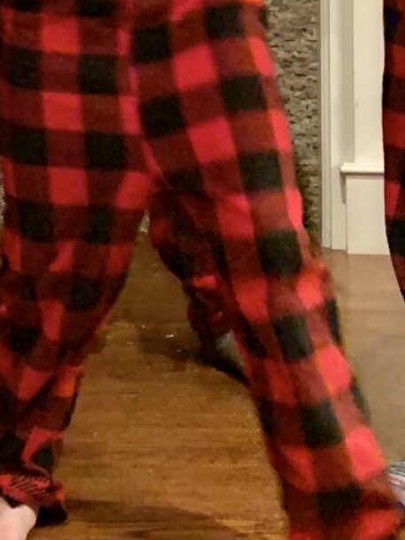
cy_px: -73
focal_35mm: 110
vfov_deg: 17.2
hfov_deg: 13.2
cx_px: -45
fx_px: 1715
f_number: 1.8
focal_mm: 4.25
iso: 500
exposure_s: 1/30
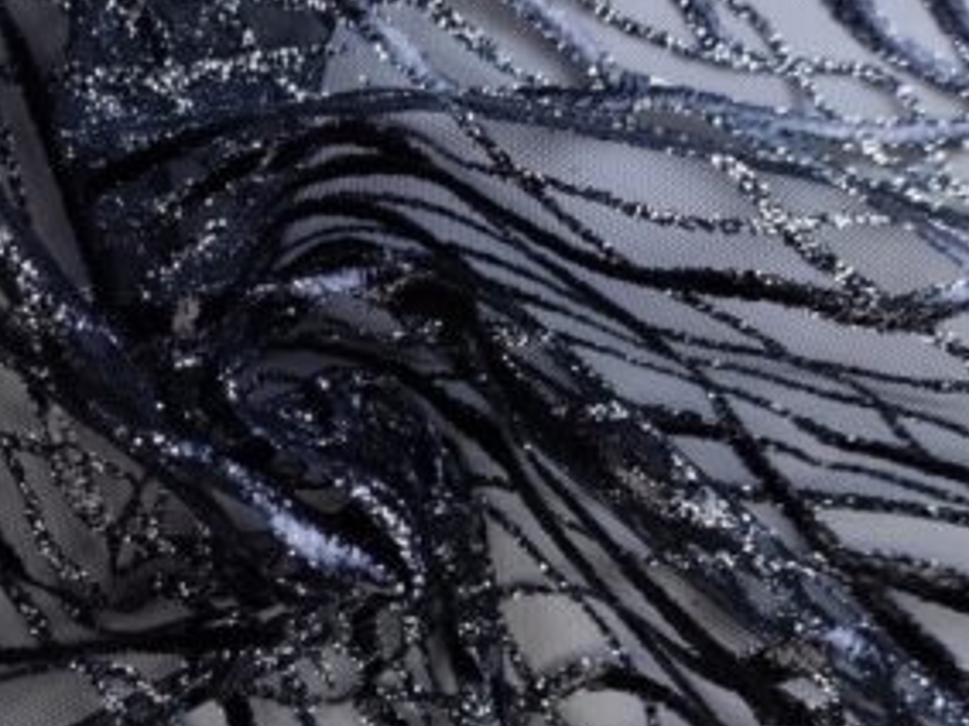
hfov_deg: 35.5
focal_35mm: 53
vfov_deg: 27.4
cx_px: 253
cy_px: 479
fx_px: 1483
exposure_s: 1/125
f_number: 1.89
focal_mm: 5.43
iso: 200
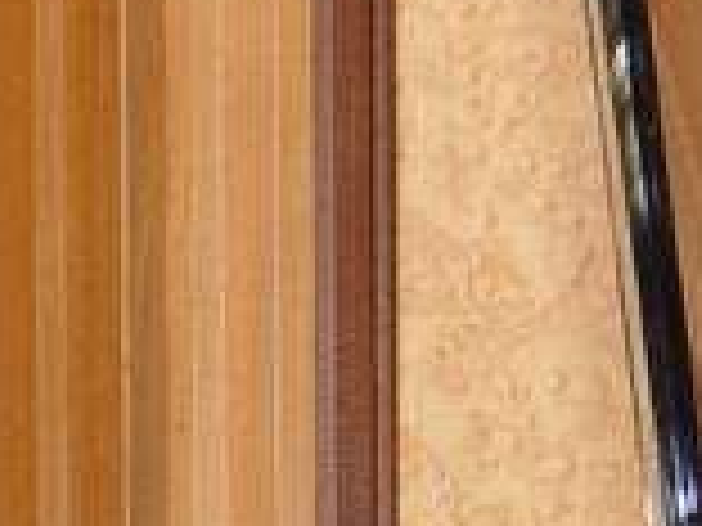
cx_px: -2362
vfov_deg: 5.3
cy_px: 2030
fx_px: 5070
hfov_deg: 6.2
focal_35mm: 250
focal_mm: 29
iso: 400
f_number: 6.3
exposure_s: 1/160
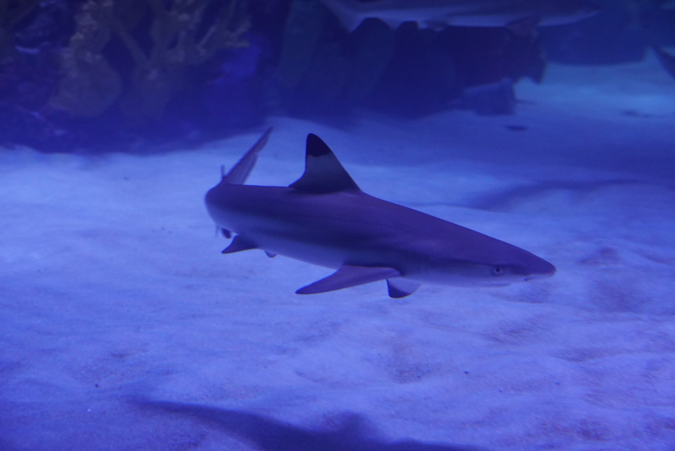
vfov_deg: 19.4
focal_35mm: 70
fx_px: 1323
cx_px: 338
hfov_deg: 28.6
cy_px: 226
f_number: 5
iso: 2500
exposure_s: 1/160
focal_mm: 47
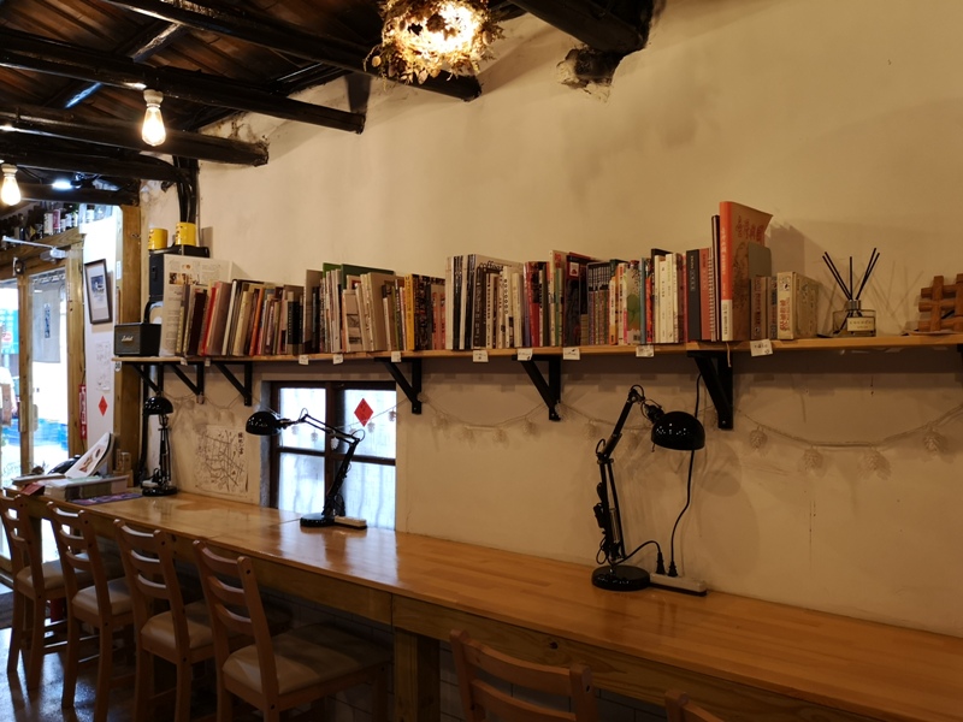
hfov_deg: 65.3
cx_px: 482
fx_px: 751
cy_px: 361
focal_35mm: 27
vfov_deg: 51.4
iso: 200
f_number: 1.8
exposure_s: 1/60
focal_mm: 3.95
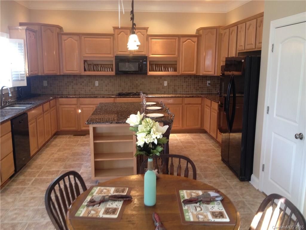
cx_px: 153
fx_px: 309
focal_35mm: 35
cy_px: 115
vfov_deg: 40.7
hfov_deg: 52.6
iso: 80
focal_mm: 4.28
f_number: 2.4
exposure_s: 1/20
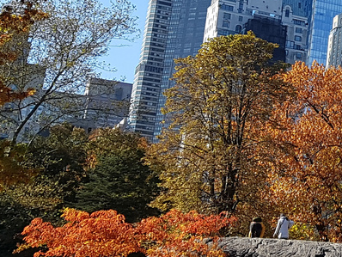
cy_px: 39
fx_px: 929
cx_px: 551
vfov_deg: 15.6
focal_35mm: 94
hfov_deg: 18.0
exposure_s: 1/1284
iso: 50
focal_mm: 4.2
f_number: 1.7
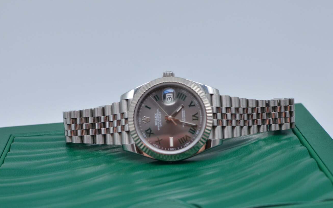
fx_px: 522
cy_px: 118
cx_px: 166
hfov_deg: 35.4
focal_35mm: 58
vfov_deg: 22.5
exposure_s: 1/100
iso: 400
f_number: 5
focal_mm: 35
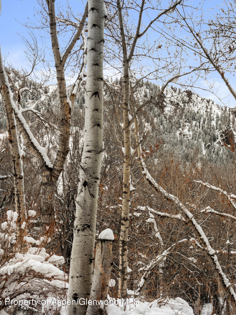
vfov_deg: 26.7
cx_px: 213
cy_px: 157
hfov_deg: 19.8
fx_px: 664
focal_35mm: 73
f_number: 7.1
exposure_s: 1/640
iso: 200
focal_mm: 50
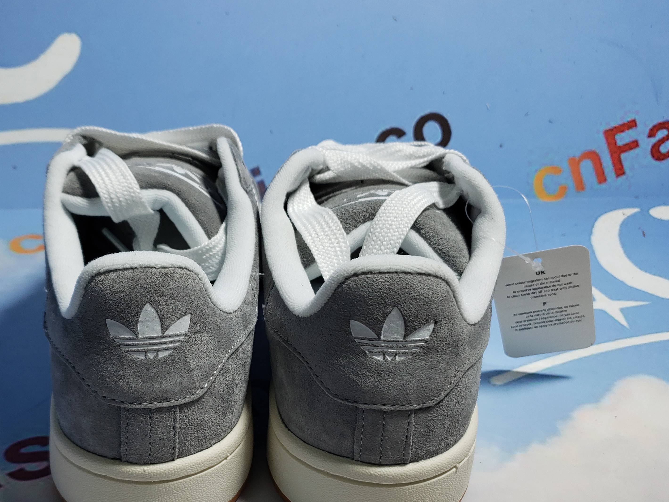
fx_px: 715
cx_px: 245
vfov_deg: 38.3
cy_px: 330
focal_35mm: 37
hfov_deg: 49.6
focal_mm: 4.3
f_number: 1.5
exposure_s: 1/421
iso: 50
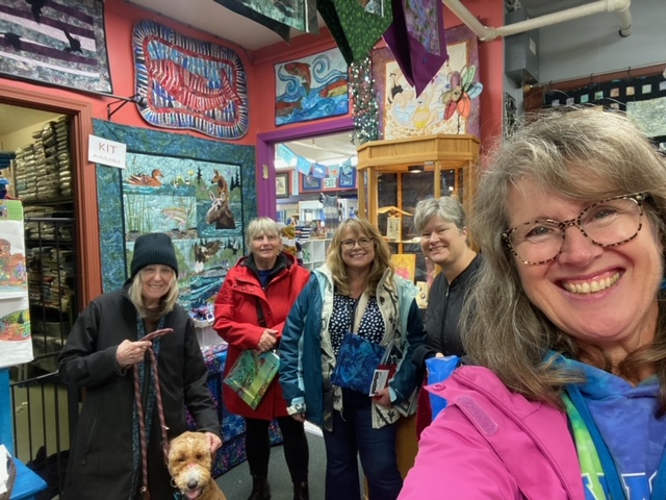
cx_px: 333
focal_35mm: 23
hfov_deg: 73.9
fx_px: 443
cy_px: 250
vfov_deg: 58.9
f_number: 2.2
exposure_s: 1/40
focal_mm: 2.71
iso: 320
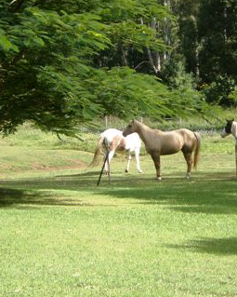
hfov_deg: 10.0
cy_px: 147
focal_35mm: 155
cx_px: 133
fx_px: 1360
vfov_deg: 12.4
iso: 80
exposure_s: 1/250
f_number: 4.5
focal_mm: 17.2
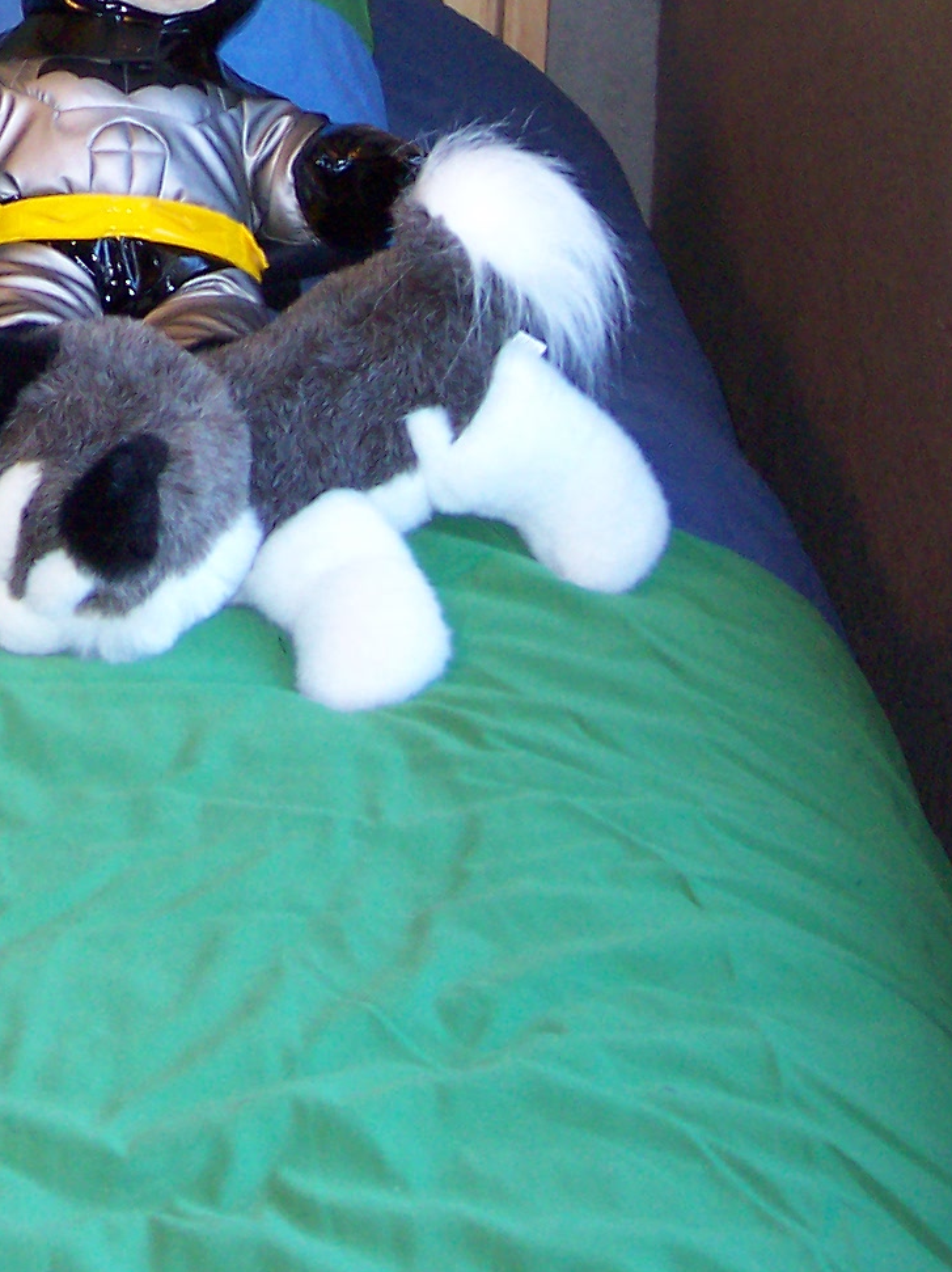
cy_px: -335
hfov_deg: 14.1
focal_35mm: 101
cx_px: -238
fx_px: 3708
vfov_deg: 18.3
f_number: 2.8
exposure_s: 1/45
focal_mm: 8
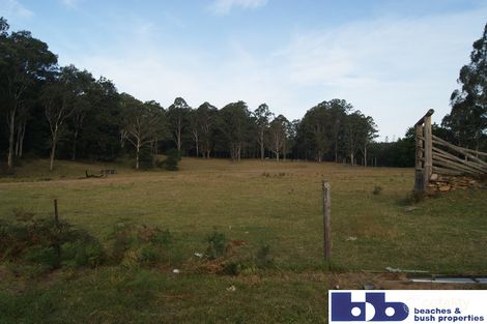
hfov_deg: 61.9
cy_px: 162
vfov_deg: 43.6
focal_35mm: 30
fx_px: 406
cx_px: 244
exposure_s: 1/80
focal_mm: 20
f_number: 9
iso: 100
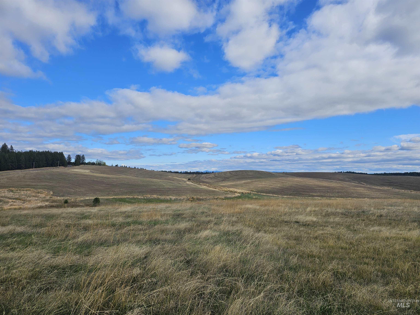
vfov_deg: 58.9
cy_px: 158
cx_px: 210
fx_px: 279
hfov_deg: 73.9
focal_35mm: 23
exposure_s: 1/1114
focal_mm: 6.3
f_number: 1.7
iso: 10
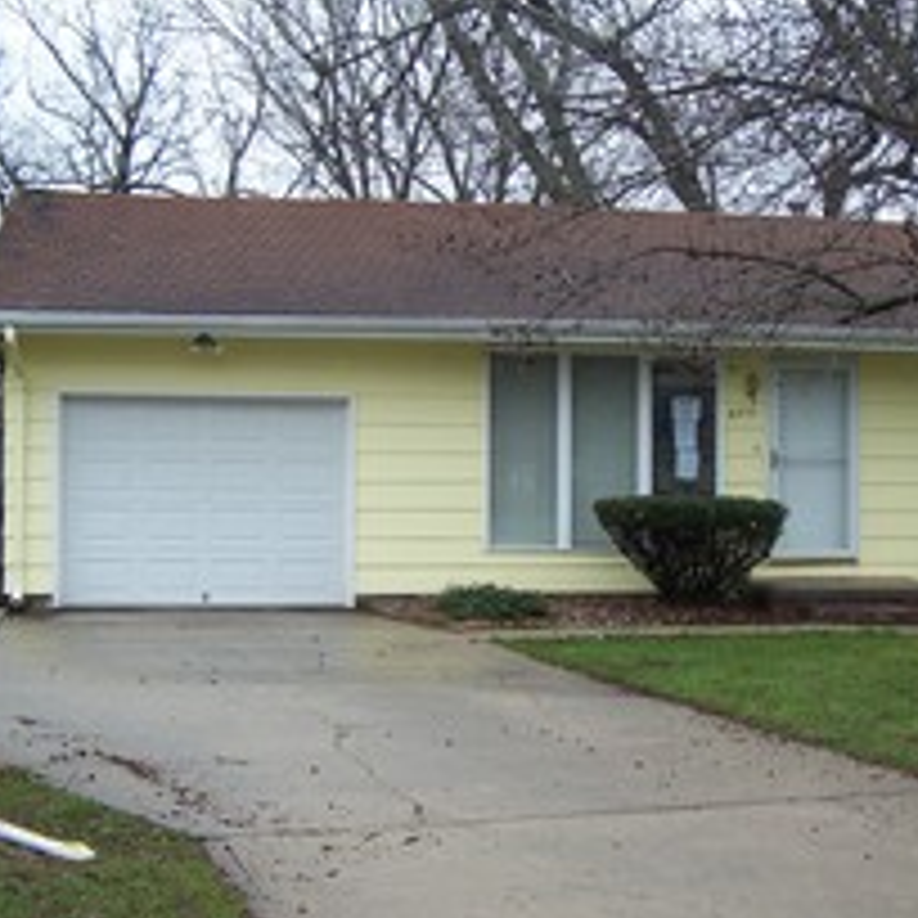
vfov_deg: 30.0
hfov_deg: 29.7
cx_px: 666
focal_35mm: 57
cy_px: 508
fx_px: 1710
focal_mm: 6.3
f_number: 2.8
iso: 80
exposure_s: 1/500
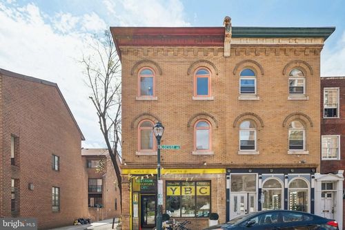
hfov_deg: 81.2
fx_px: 201
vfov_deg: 59.5
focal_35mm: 21
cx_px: 172
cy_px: 115
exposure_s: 1/210
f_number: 8
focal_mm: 13.8
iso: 250
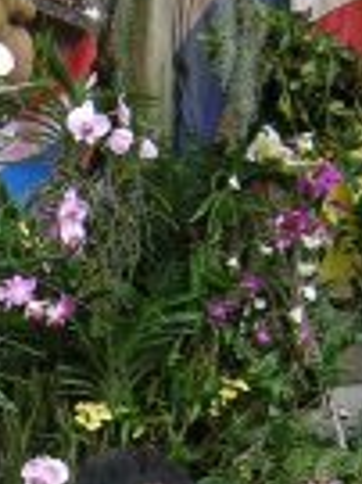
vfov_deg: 11.5
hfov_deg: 8.5
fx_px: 2388
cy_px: 402
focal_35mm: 171
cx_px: -151
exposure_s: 1/48.3
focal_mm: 7.5
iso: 64
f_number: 2.7
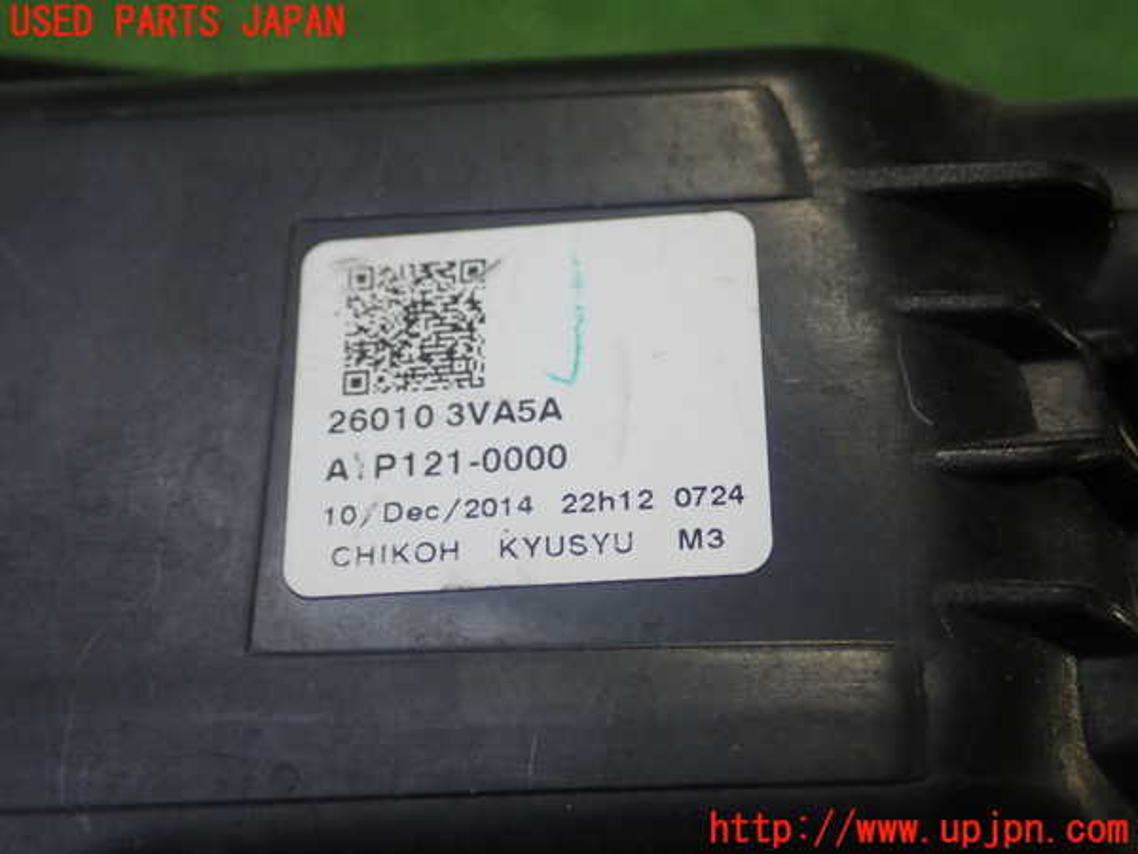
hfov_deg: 38.9
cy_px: 427
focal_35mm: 49
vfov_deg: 29.7
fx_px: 1611
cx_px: 569
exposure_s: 1/80
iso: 200
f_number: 3.2
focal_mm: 8.99
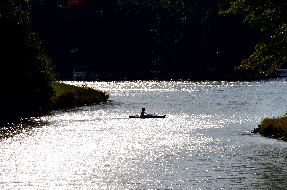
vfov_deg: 8.7
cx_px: 144
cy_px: 95
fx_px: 1253
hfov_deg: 13.1
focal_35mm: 158
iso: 100
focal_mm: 105
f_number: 13
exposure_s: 1/250
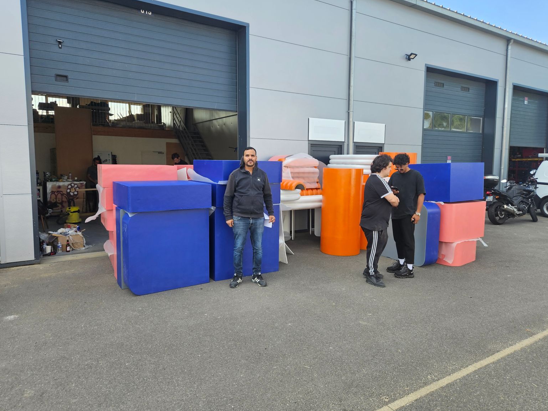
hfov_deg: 71.6
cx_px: 280
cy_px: 202
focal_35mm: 24
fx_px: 380
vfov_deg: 56.8
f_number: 1.8
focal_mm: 5.4
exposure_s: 1/451
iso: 40
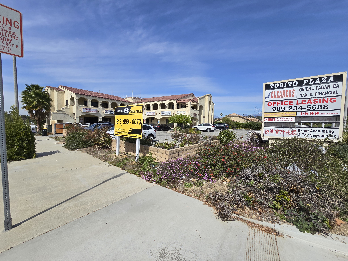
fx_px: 131
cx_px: 174
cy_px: 130
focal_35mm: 13
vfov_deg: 89.9
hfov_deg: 106.2
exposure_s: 1/3474
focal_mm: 2.2
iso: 50
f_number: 2.2
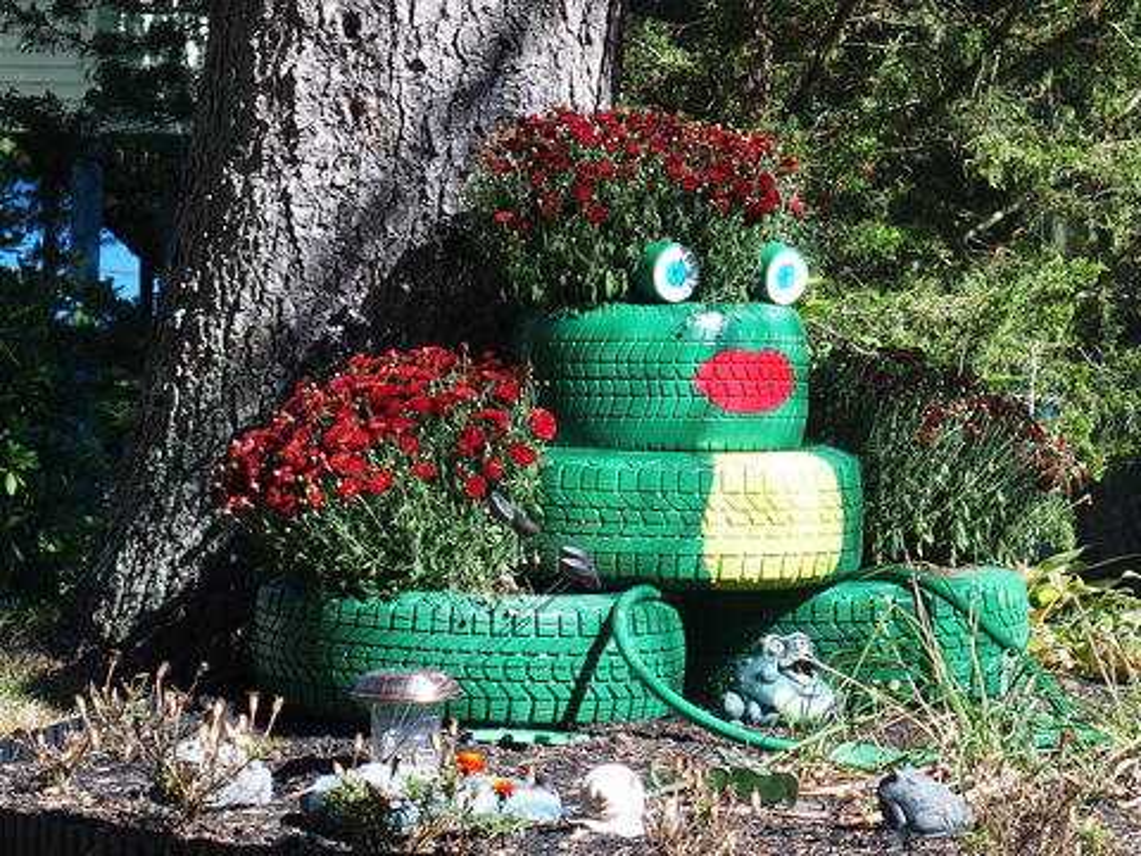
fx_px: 4450
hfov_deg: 14.6
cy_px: 428
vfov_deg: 11.0
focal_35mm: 135
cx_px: 570
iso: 100
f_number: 3.5
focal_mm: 28.8
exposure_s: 1/400
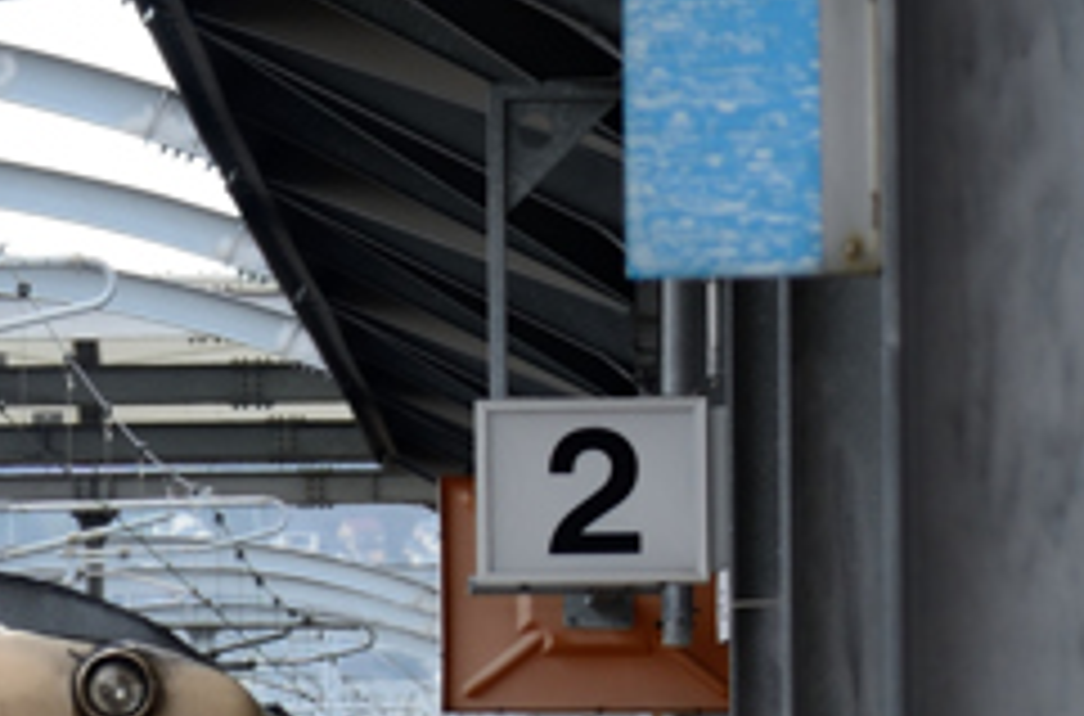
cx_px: -828
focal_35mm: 447
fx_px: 13416
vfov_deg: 3.0
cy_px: 1193
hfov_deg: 4.6
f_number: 5.6
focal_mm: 70
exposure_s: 1/60
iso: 100
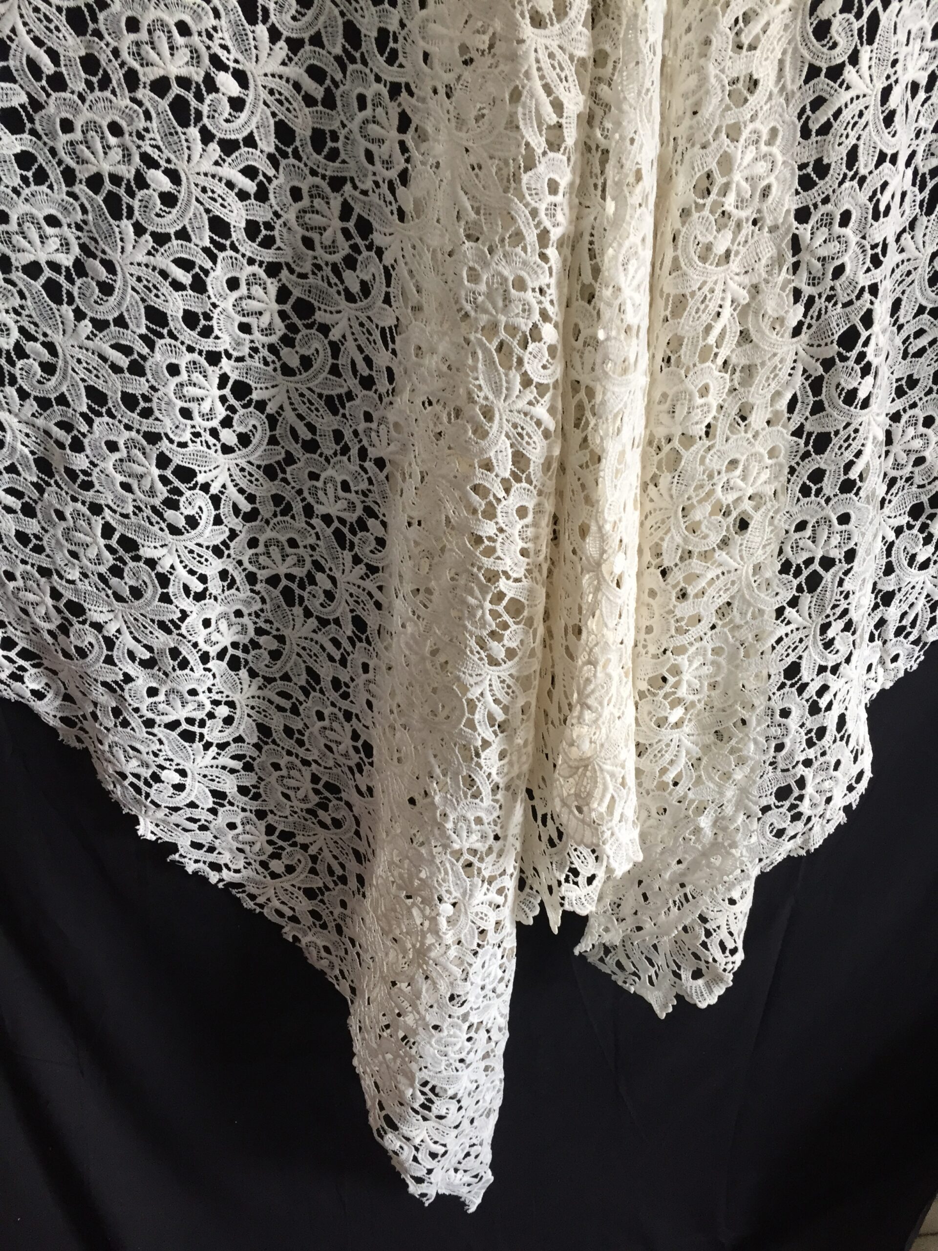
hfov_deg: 48.2
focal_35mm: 29
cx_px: 469
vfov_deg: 61.7
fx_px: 1048
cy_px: 626
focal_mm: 4.15
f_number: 2.2
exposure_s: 1/33
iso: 64
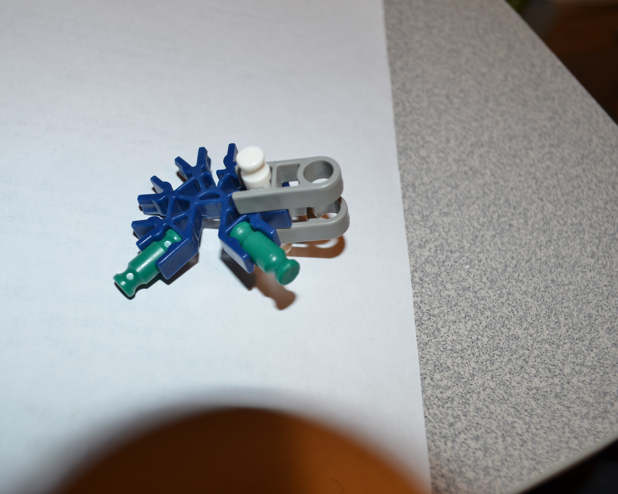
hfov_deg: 52.5
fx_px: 622
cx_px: 248
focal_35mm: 34
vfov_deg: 43.4
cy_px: 247
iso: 200
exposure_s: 1/30
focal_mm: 20
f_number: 5.6
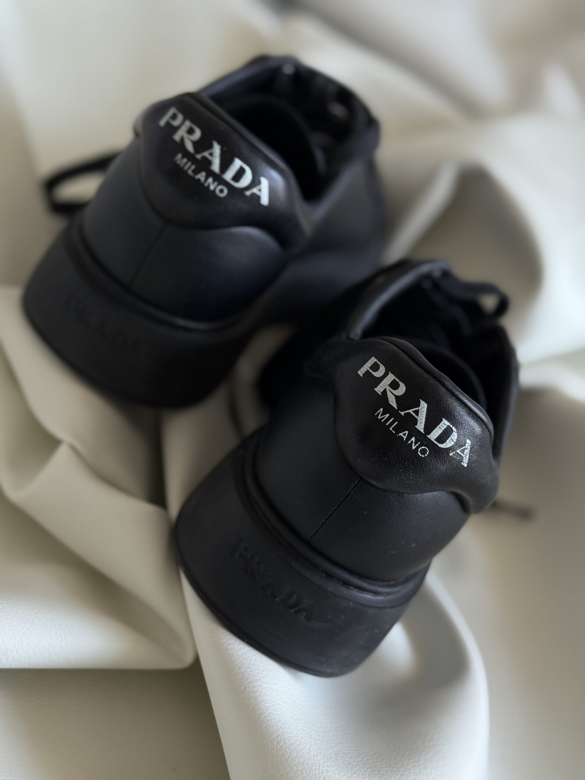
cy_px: 390
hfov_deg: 30.3
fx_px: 1082
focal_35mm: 48
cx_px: 292
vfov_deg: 39.7
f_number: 1.78
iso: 100
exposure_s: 1/76
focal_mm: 6.76
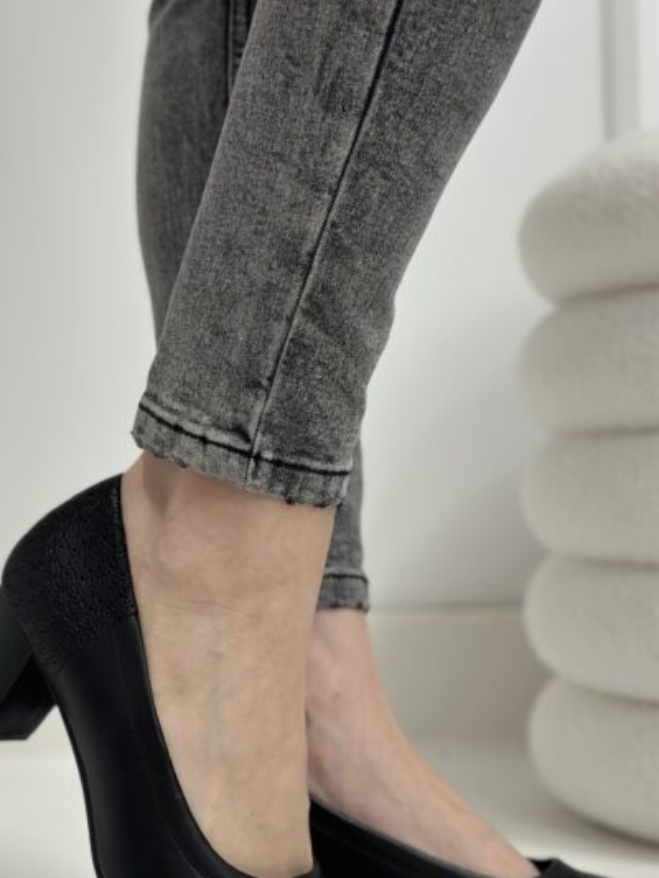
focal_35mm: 72
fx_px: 1827
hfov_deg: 20.4
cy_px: 596
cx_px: 313
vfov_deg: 26.8
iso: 160
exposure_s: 1/100
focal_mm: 6.86
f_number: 1.78
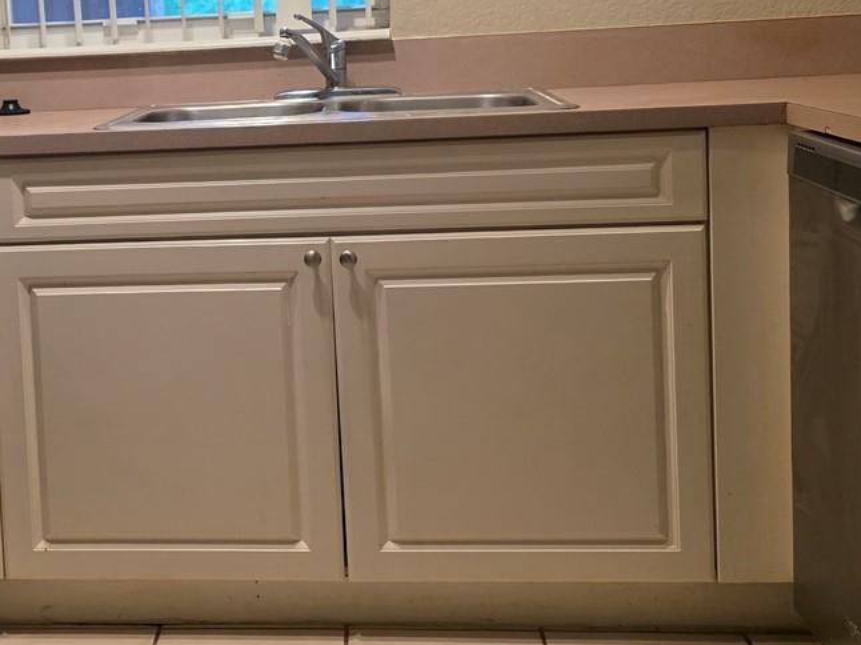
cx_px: 181
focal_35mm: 57
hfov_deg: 32.9
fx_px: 1417
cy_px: 179
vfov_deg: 25.4
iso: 640
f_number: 1.7
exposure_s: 1/120
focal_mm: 6.3
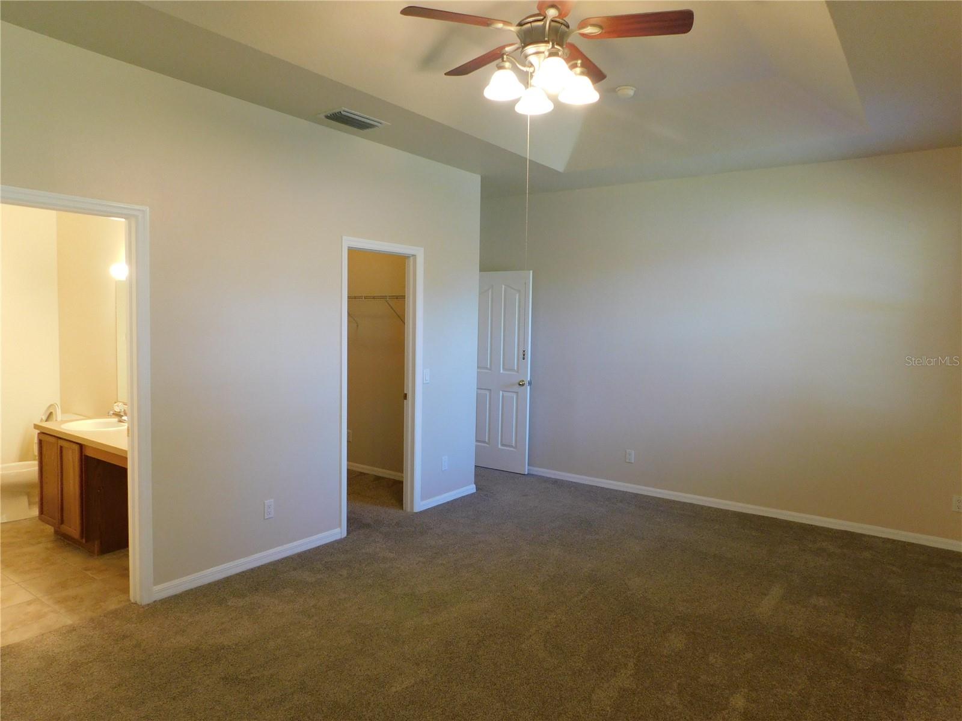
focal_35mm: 23
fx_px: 639
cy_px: 360
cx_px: 481
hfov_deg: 73.9
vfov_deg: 58.9
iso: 250
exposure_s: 1/30
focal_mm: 4
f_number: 3
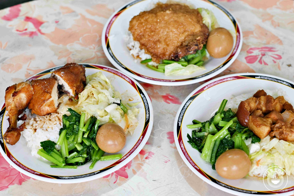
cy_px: 98
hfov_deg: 27.0
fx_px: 612
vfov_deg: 18.2
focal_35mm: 75
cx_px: 147
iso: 220
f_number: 3.2
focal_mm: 50
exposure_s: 1/200
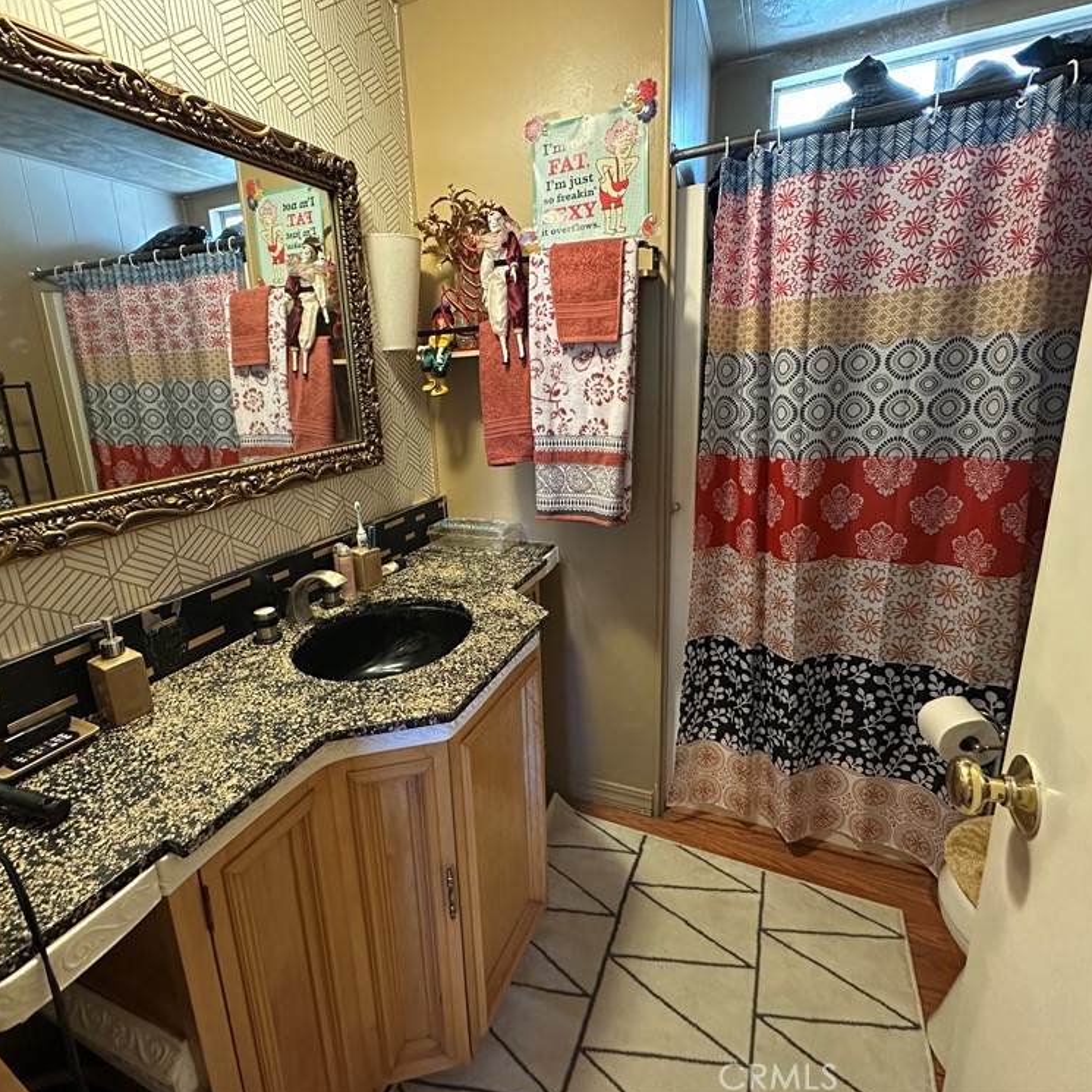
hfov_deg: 83.7
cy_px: 535
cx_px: 488
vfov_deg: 84.0
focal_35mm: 17
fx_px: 607
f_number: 2.2
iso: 1000
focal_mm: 2.22
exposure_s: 1/60
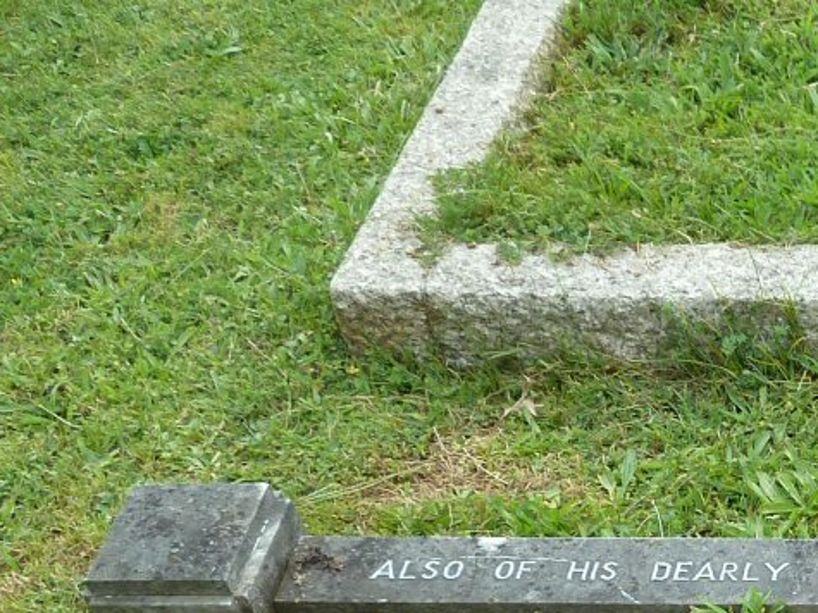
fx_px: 1866
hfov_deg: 21.1
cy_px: 776
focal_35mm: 79
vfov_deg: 17.6
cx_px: 1214
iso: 80
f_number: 3.5
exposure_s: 1/100
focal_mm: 4.1
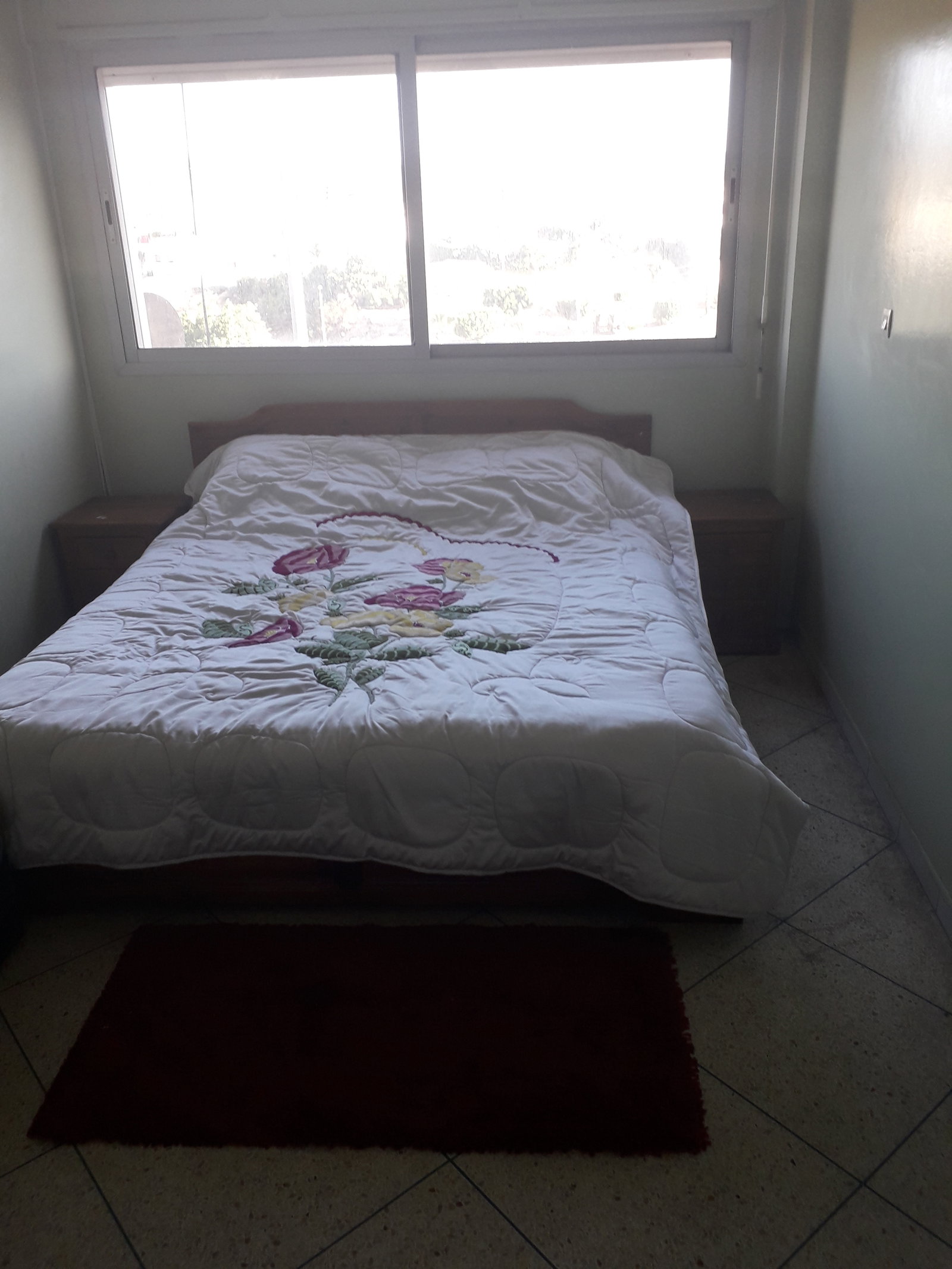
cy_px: 634
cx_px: 476
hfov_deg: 51.4
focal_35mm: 27
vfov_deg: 65.3
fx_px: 990
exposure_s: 1/50
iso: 64
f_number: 1.9
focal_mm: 3.6
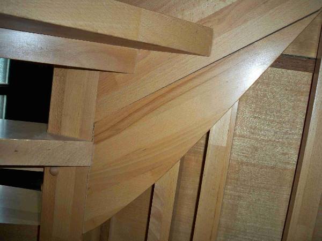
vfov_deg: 40.7
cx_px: 161
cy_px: 120
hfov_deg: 52.6
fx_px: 326
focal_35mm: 35
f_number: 3.1
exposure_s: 1/30
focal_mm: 6.3
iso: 200
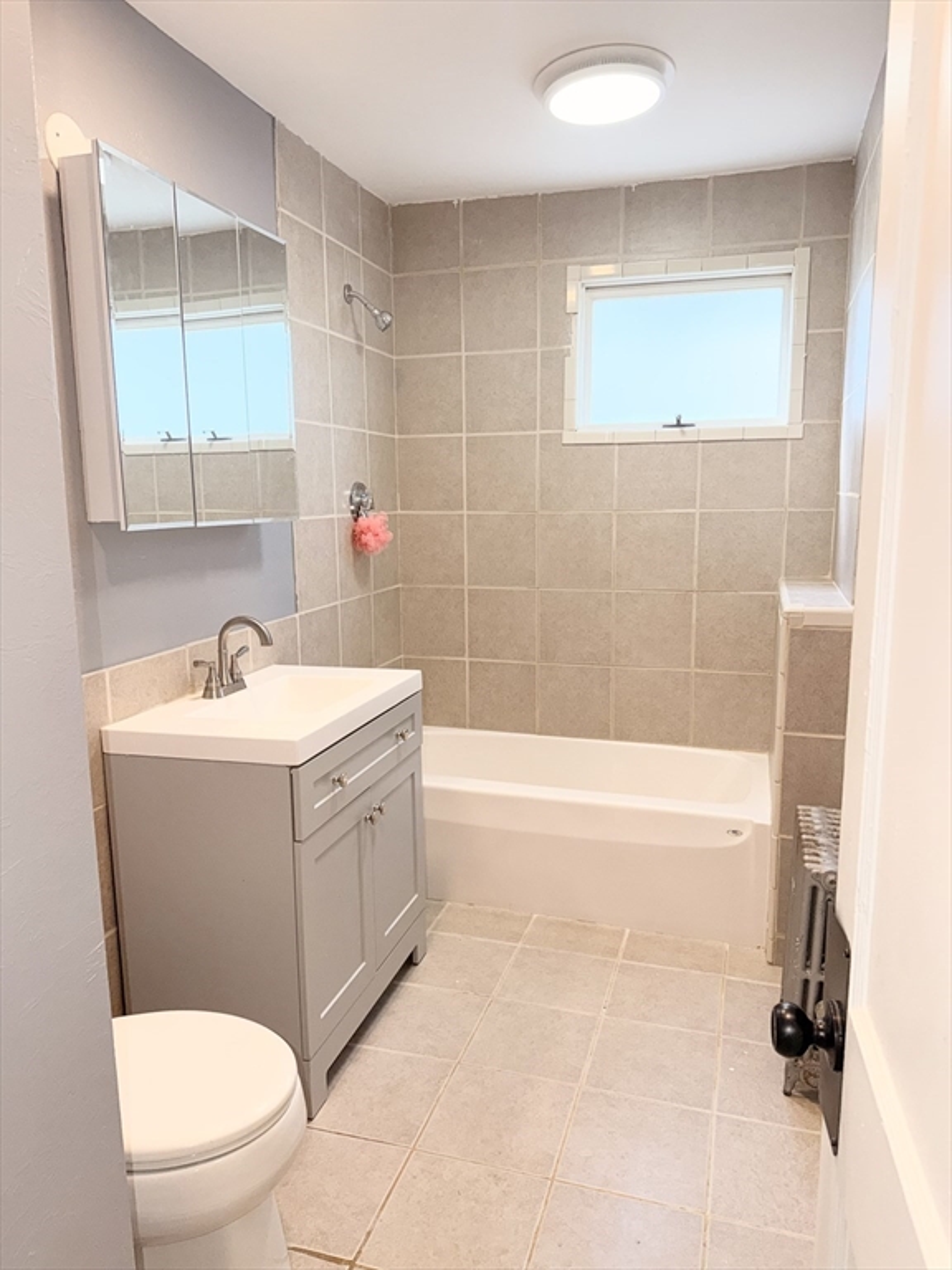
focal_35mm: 24
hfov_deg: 56.8
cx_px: 476
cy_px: 635
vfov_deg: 71.6
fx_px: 880
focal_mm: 6.76
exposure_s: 1/200
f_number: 1.78
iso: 160
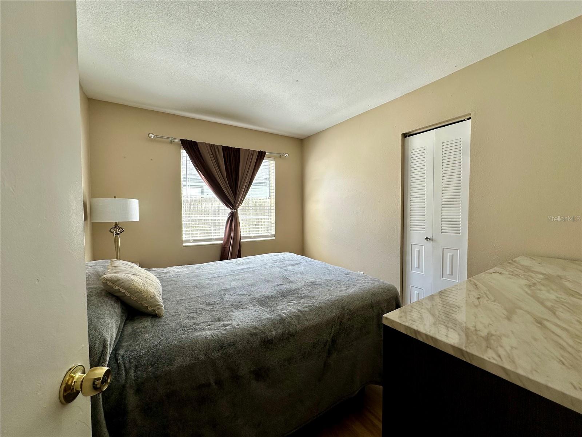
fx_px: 235
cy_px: 218
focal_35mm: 14
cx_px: 291
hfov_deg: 102.1
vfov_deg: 85.7
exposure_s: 1/99
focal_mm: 2.22
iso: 50
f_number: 2.2
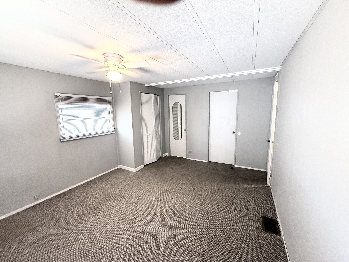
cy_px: 131
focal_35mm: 14
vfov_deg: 85.7
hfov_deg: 102.1
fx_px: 141
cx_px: 174
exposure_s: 1/60
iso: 400
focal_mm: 2.22
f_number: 2.2
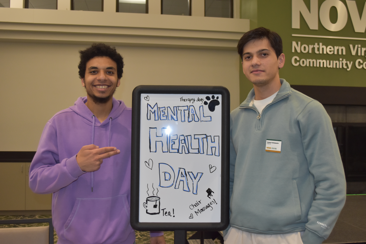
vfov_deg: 36.9
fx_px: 366
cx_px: 183
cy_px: 122
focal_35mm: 36
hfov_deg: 53.1
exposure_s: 1/160
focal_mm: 24
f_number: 4
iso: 800
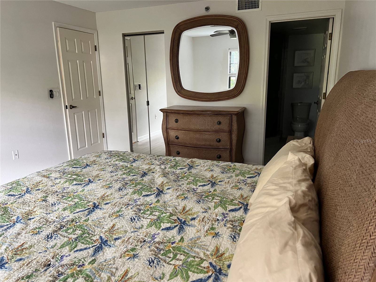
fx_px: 282
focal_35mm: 26
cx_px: 188
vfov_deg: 53.1
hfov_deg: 67.3
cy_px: 141
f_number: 1.5
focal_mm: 5.7
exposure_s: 1/60
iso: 320
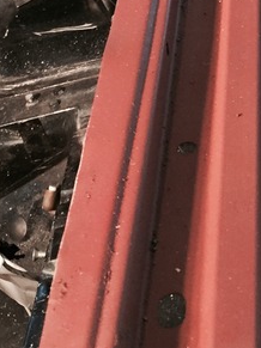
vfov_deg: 18.9
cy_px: 22
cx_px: 245
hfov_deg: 14.3
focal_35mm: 102
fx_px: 1026
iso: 160
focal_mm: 4.15
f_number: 2.2
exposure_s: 1/30
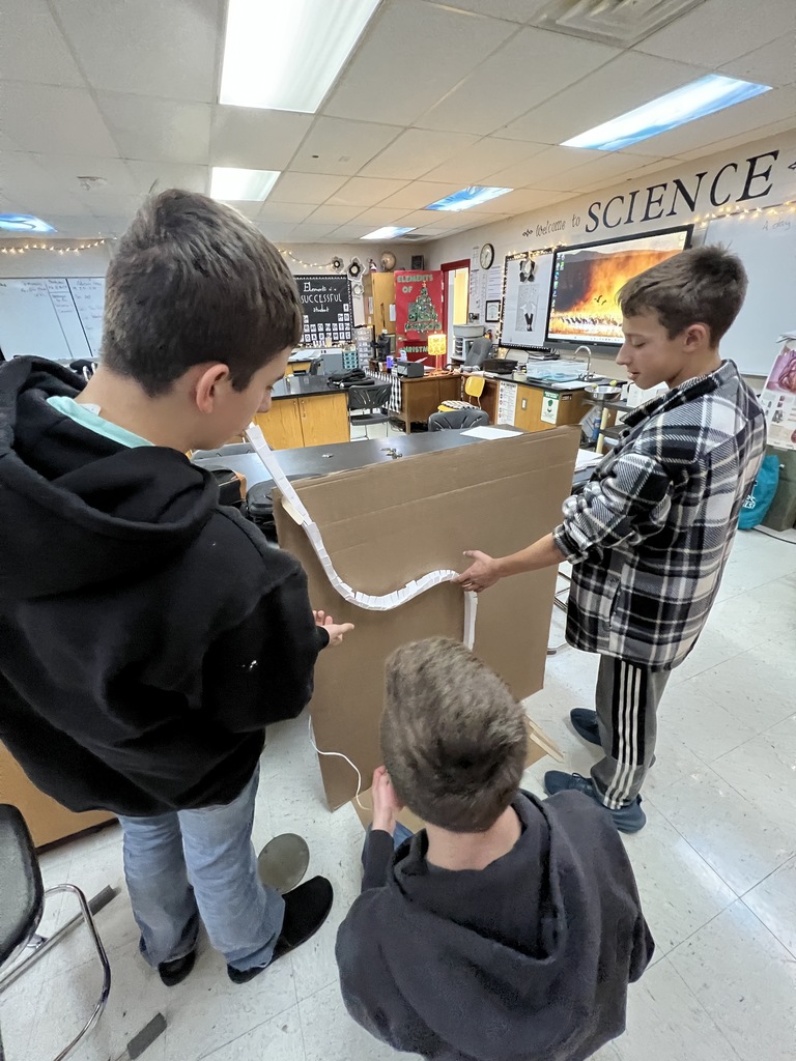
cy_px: 530
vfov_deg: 106.2
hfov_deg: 89.9
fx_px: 399
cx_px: 398
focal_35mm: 13
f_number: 1.8
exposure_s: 1/60
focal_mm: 1.57
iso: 800
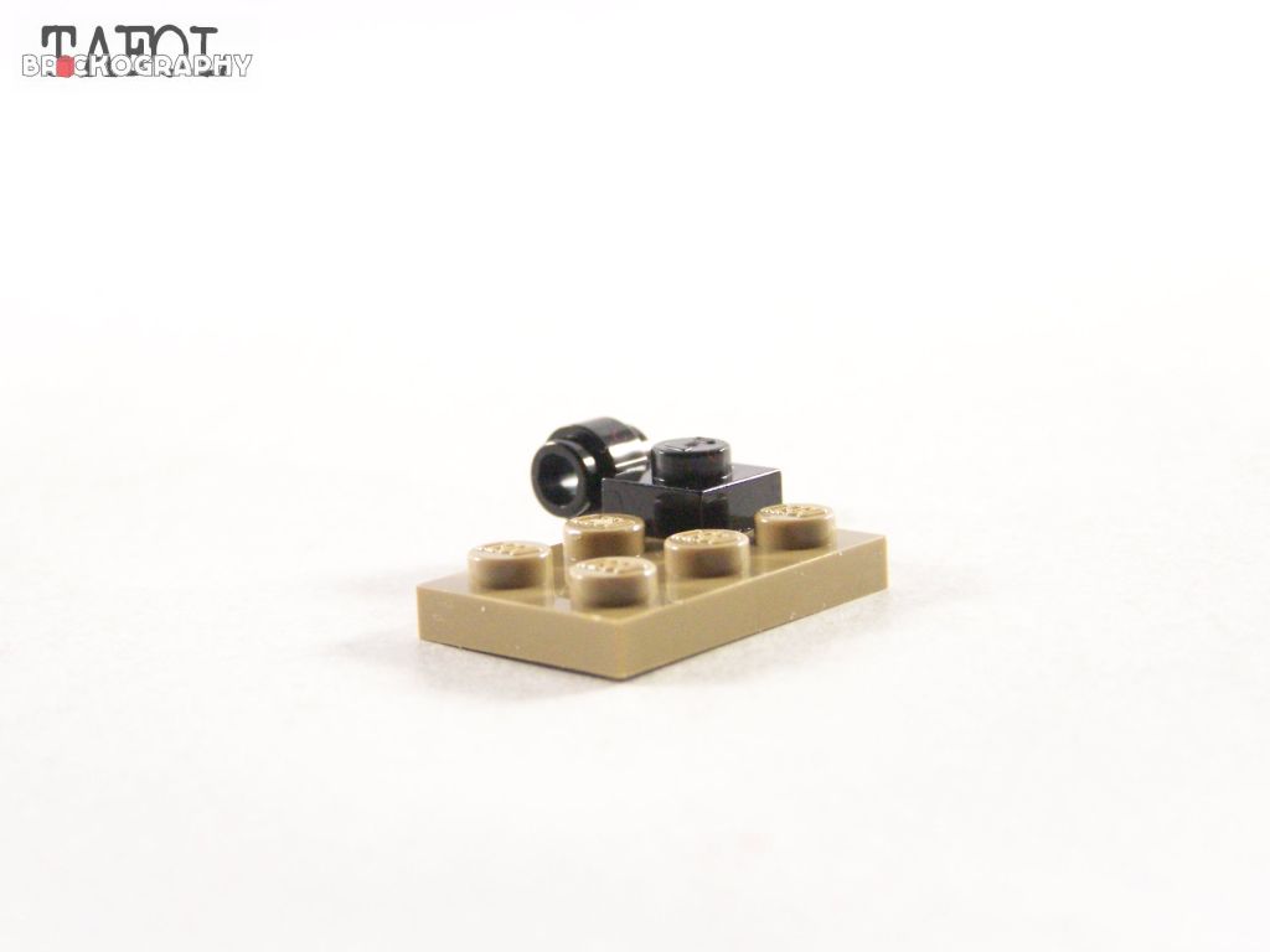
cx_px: 635
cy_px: 476
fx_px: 3008
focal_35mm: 82
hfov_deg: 23.8
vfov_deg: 18.0
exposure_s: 1/60
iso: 400
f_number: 3.2
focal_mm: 13.7
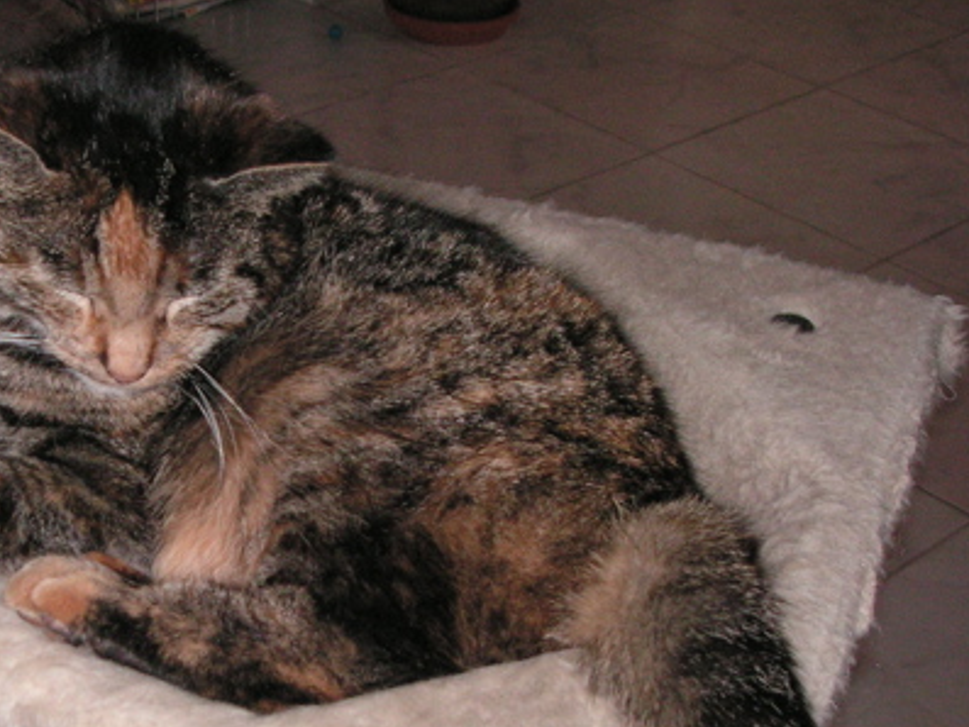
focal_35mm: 61
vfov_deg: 23.9
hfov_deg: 31.3
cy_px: 479
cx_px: 283
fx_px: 1708
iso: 160
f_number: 3.3
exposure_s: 1/45
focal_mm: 6.3
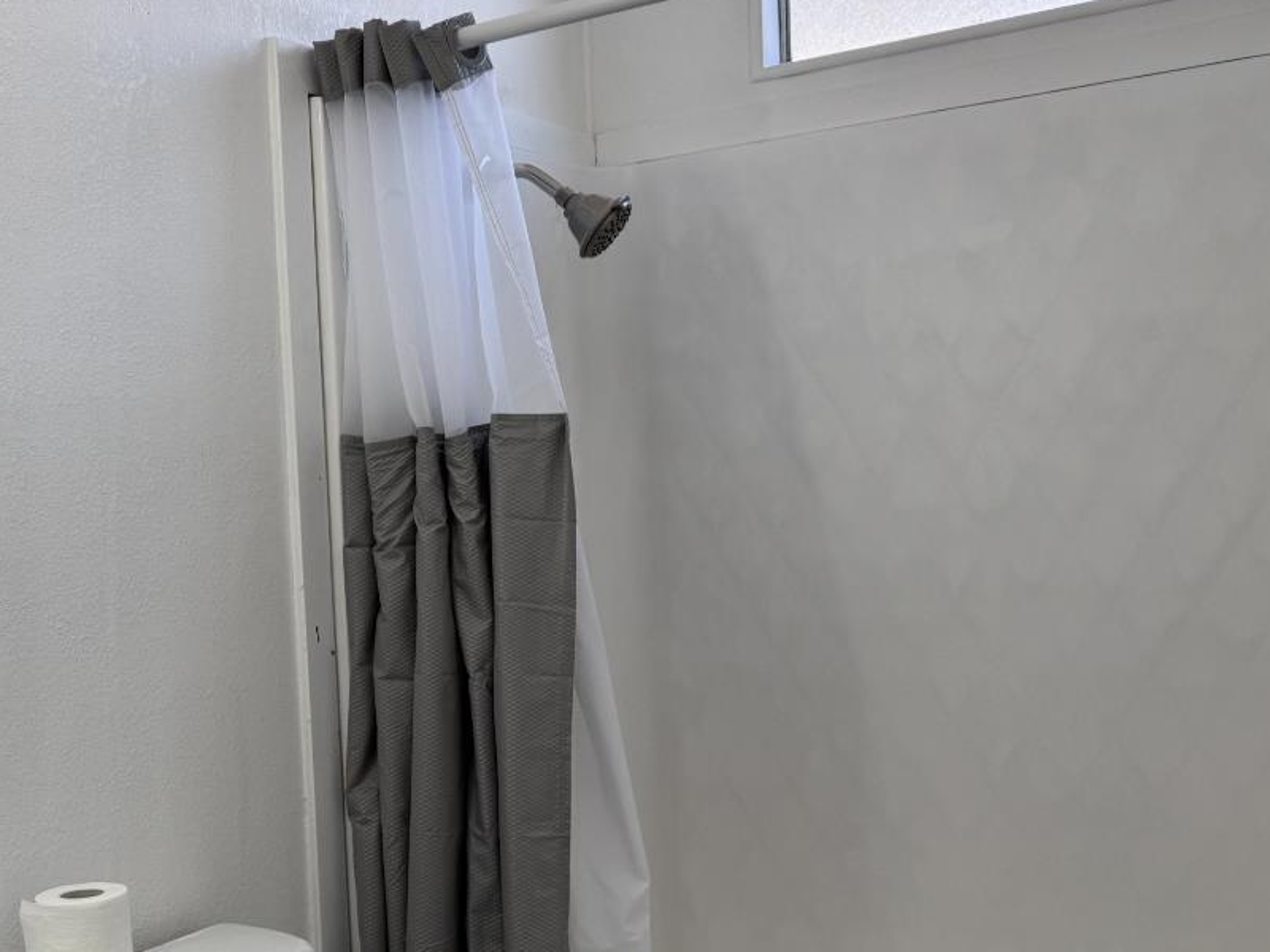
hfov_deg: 40.1
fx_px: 1651
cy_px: 615
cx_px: 222
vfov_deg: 32.0
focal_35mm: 45
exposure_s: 1/349
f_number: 1.78
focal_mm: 6.76
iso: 80
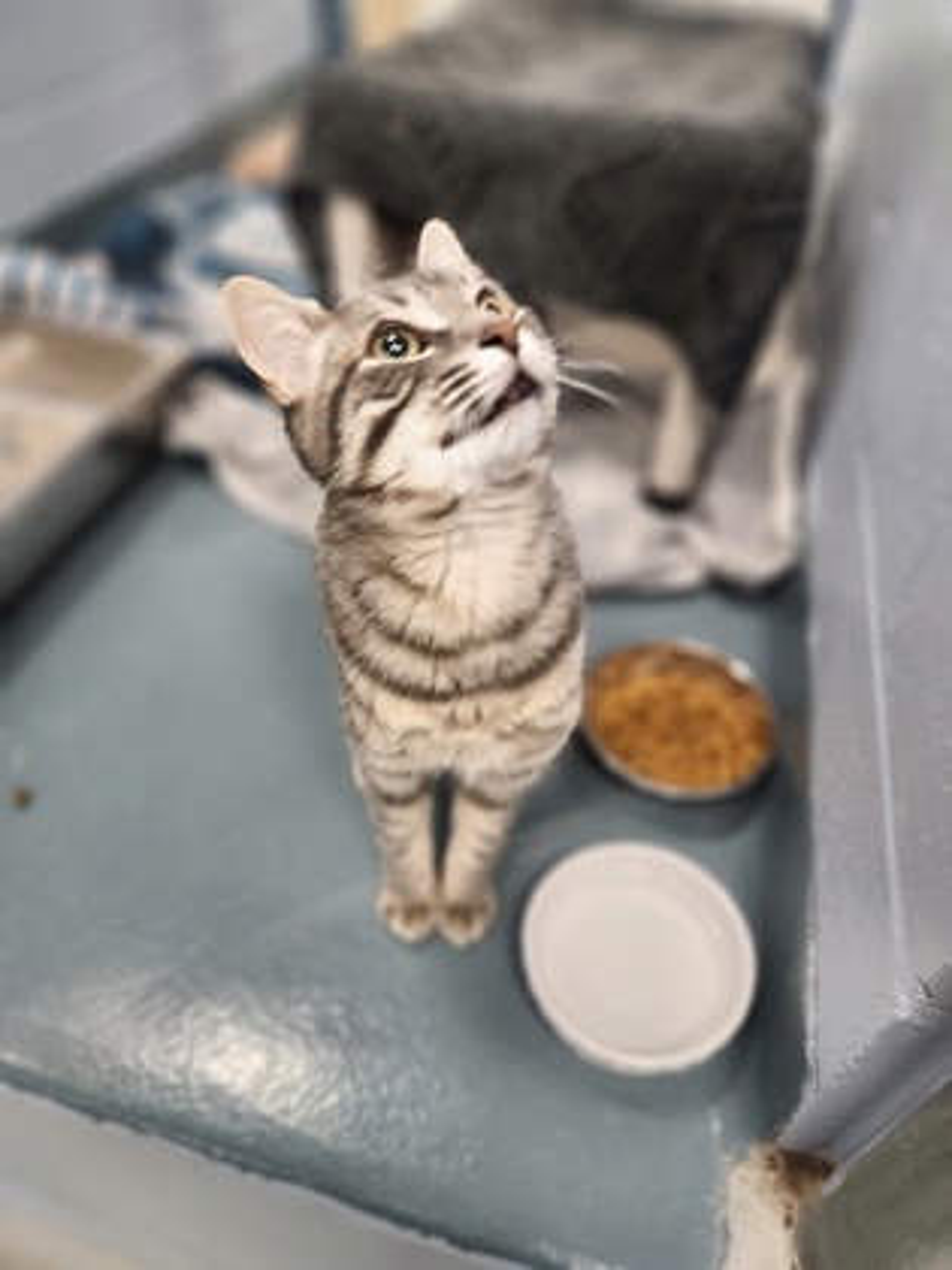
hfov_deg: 58.9
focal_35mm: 23
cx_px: 476
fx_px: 843
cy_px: 635
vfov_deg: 73.9
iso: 250
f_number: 1.8
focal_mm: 5.4
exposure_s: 1/60
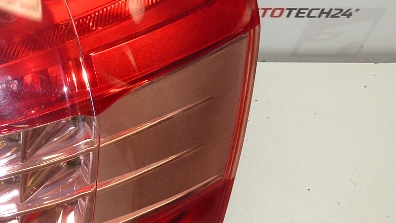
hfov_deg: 29.5
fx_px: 693
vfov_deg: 18.0
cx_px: -13
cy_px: 30
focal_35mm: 66
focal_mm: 4.3
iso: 100
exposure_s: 1/80
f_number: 3.3
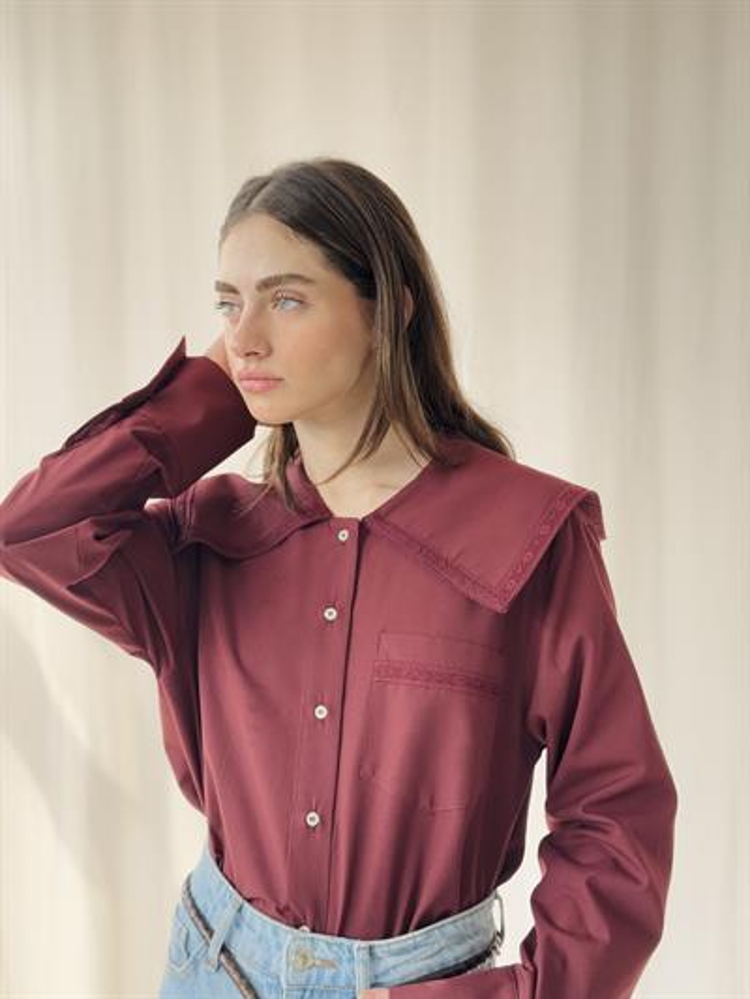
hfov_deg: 30.3
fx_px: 1386
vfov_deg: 39.6
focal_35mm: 48
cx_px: 375
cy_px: 500
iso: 64
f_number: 1.78
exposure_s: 1/340
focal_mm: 6.76
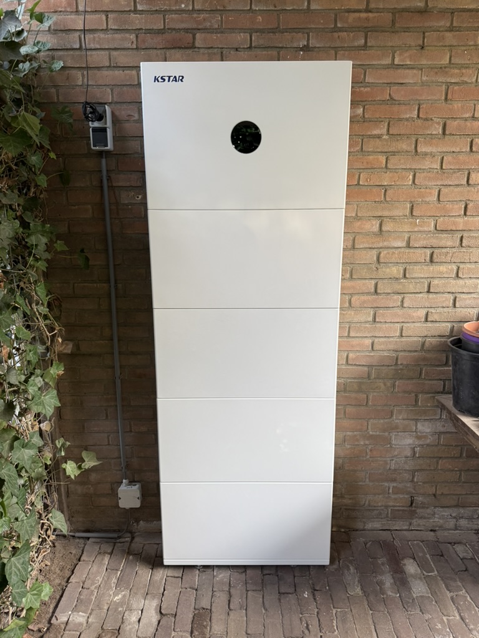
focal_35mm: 24
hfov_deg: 56.8
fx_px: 443
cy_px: 319
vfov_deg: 71.6
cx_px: 240
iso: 125
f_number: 1.78
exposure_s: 1/121
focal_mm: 6.76
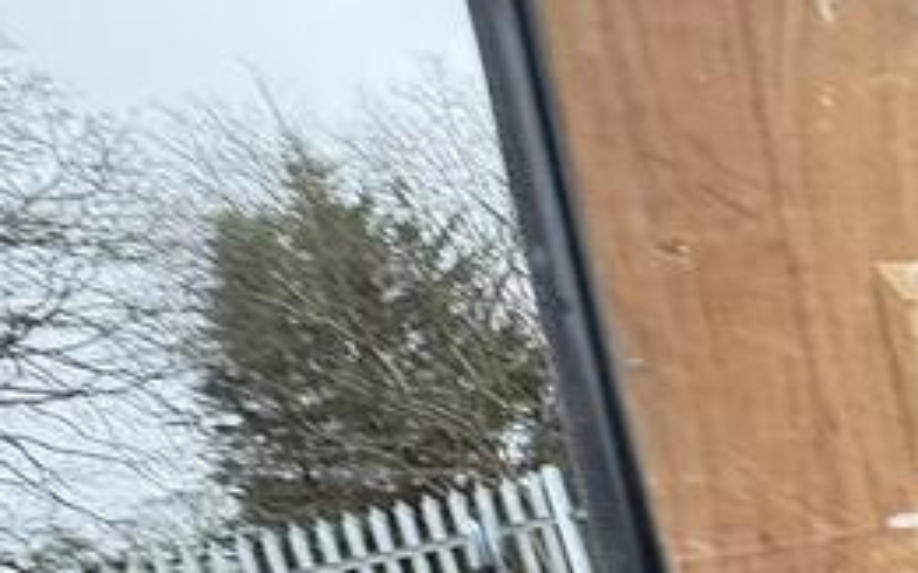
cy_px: 696
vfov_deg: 23.1
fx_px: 1276
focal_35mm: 51
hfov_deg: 31.7
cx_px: 1150
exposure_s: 1/99
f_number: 2.2
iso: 200
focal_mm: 2.22
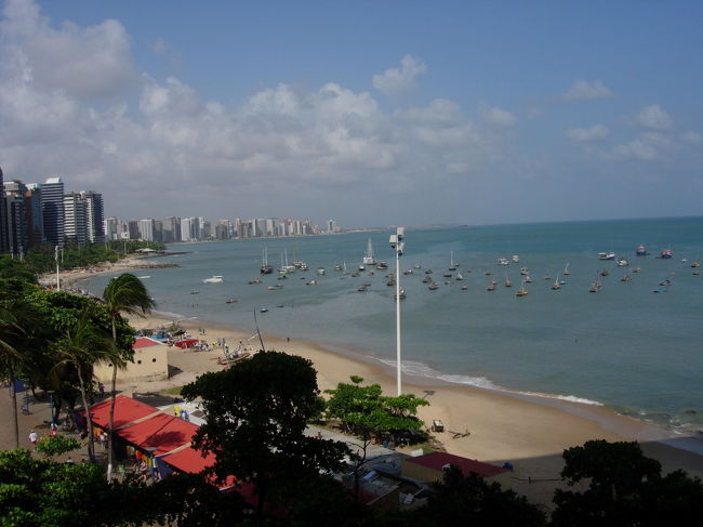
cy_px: 264
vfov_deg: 37.7
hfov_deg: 49.0
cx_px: 352
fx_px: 771
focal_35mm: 38
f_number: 4.8
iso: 64
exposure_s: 1/1448
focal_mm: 7.8
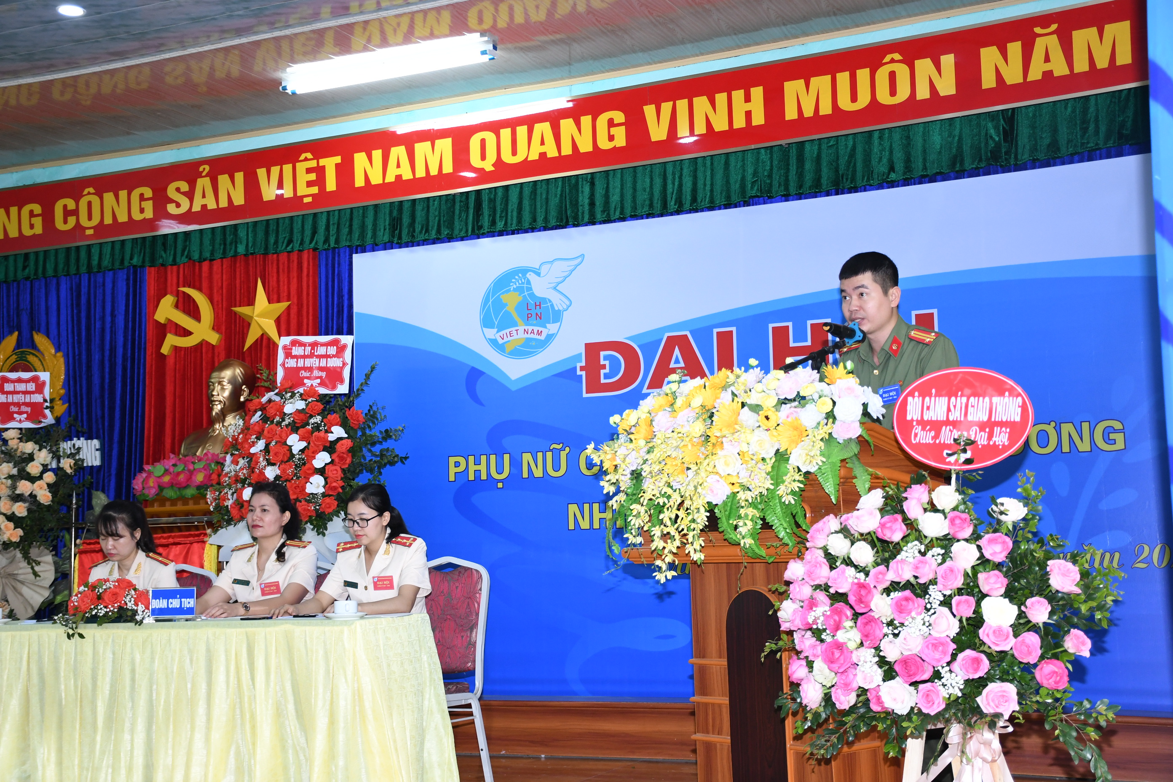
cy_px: 391
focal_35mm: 48
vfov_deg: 28.1
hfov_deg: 41.1
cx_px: 586
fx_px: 1564
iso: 800
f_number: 4
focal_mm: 32
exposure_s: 1/200
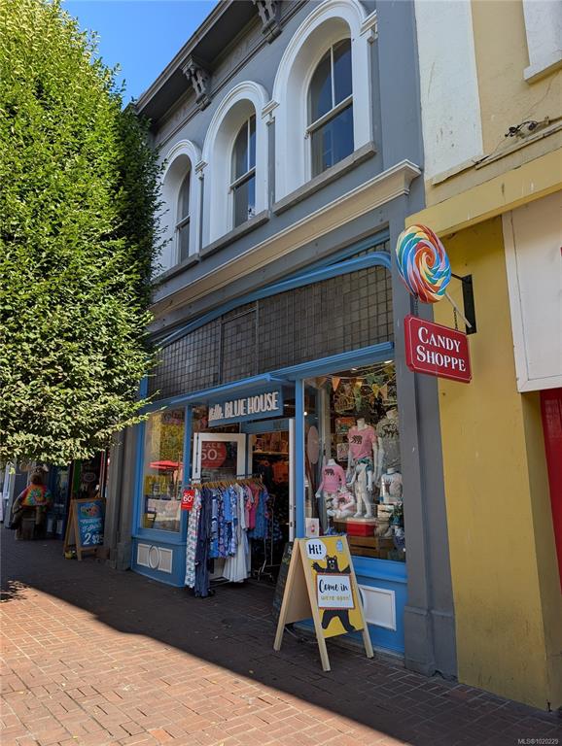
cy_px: 373
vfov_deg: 71.5
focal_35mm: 24
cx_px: 281
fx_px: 518
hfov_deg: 56.9
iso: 20
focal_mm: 6.9
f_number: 1.68
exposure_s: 1/280
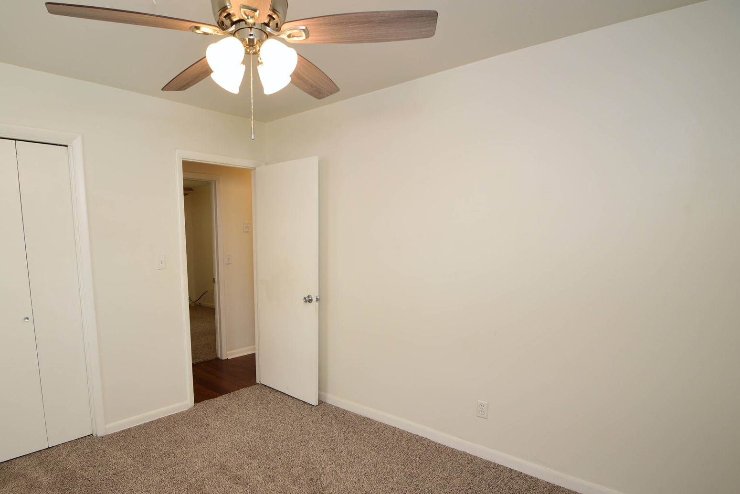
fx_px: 432
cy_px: 311
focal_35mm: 21
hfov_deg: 80.5
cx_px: 307
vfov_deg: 58.7
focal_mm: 16
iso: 500
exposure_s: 1/40
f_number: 7.1
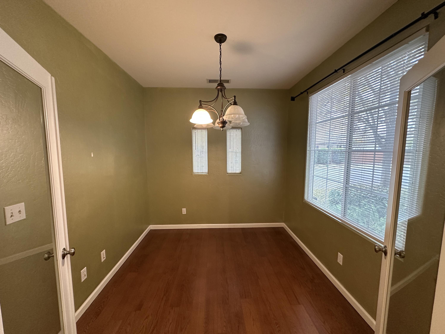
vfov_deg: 85.7
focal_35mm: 14
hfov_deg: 102.1
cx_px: 222
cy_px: 167
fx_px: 180
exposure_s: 1/60
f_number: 2.2
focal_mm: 2.22
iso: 400
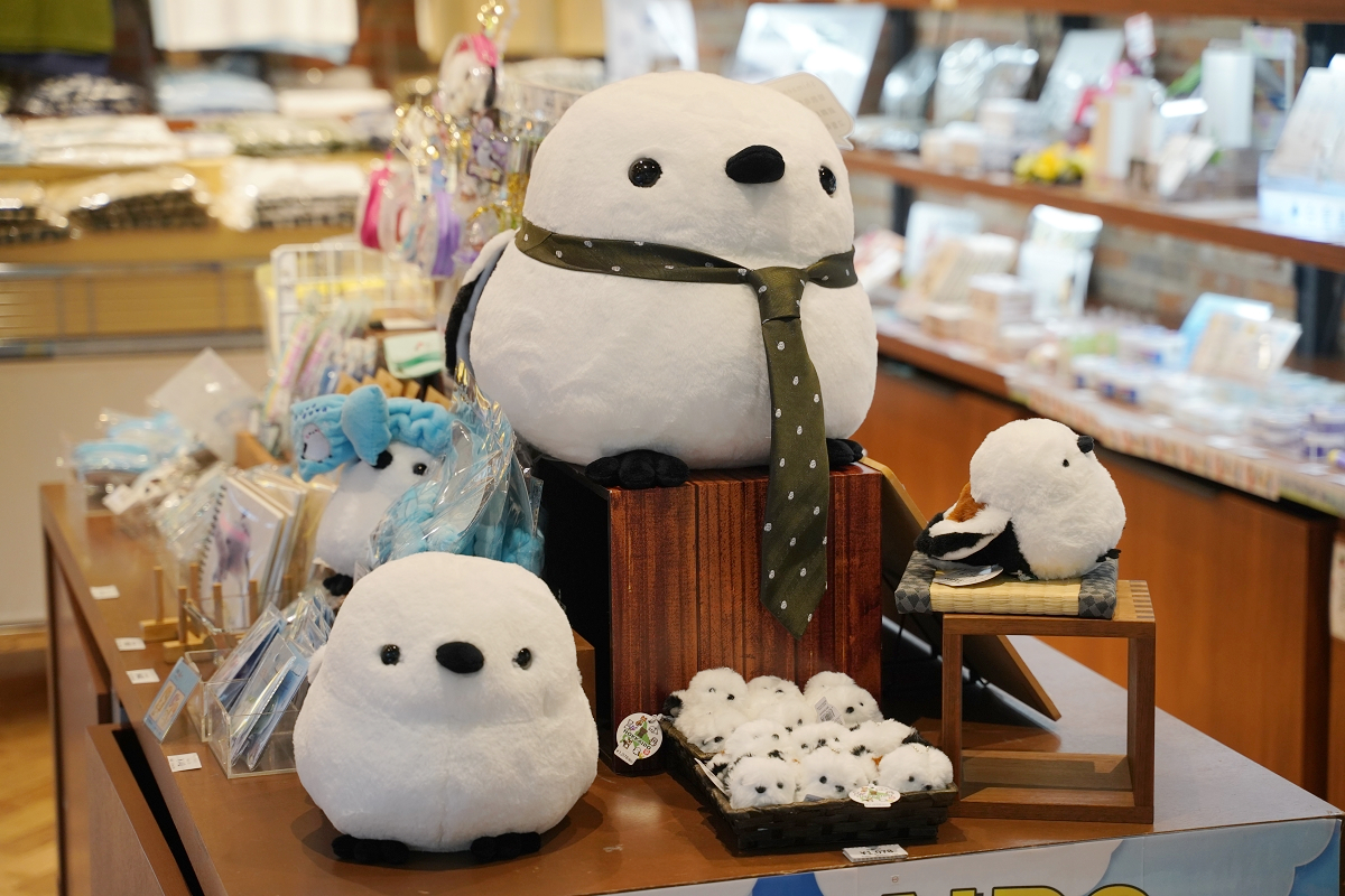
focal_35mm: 75
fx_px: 2802
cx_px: 672
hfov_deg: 27.0
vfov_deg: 18.2
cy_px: 448
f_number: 4
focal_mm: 75
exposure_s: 1/160
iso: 1000
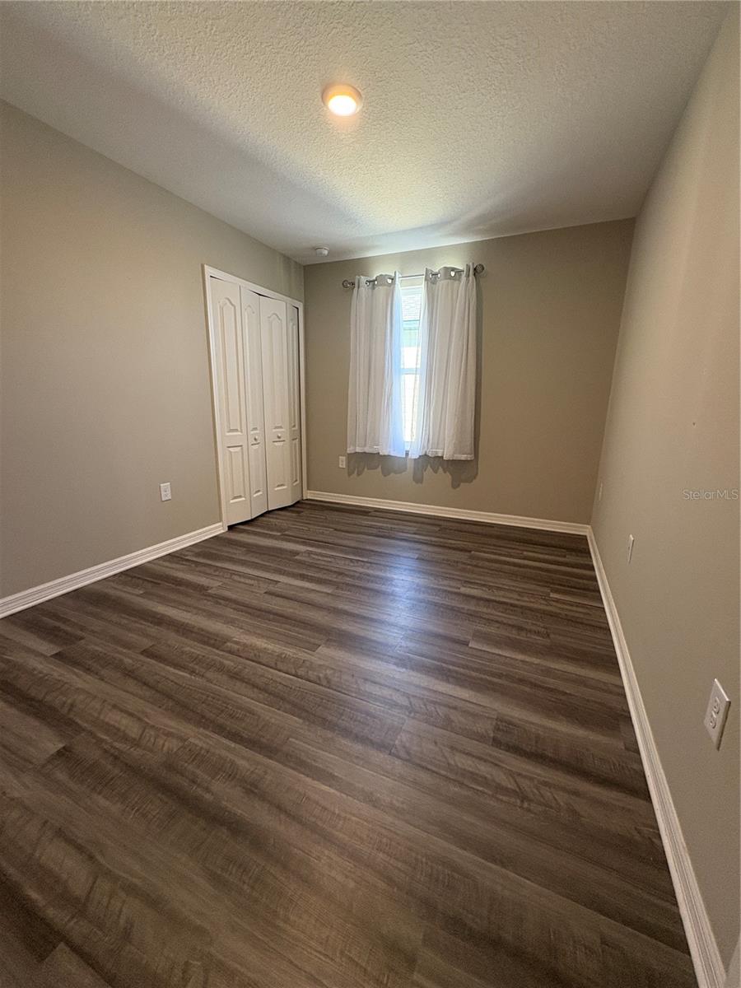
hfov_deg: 85.7
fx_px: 400
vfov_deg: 102.1
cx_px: 370
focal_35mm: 14
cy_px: 494
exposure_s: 1/60
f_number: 2.2
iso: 250
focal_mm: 2.22
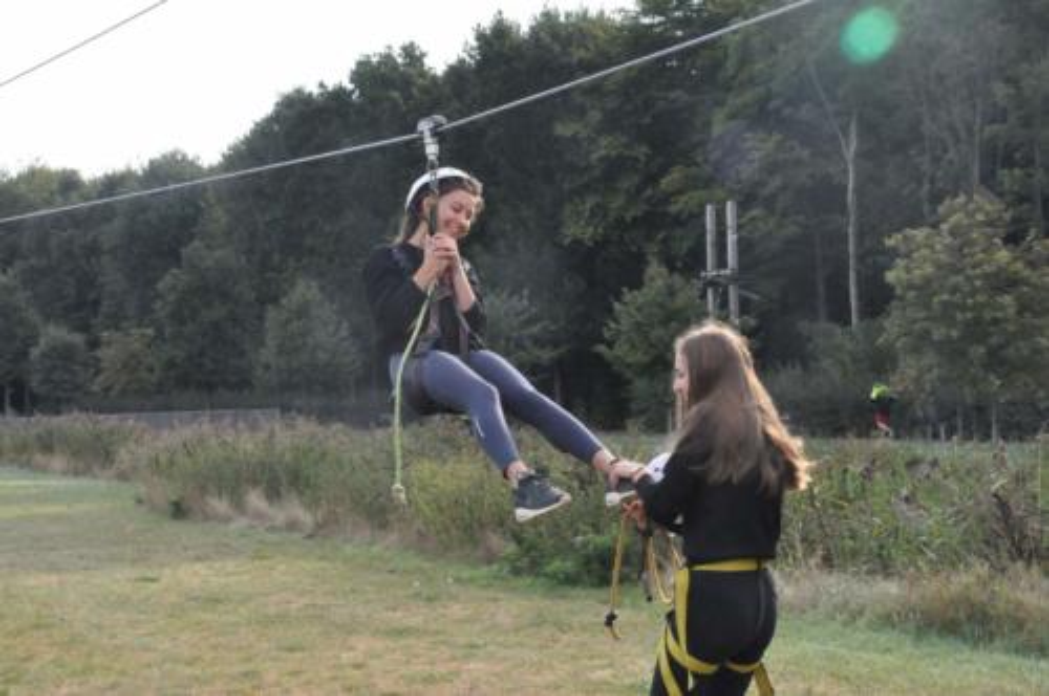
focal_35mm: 75
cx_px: 524
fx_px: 2183
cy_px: 348
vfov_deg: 18.1
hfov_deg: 27.0
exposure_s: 1/400
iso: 3200
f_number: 20
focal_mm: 50
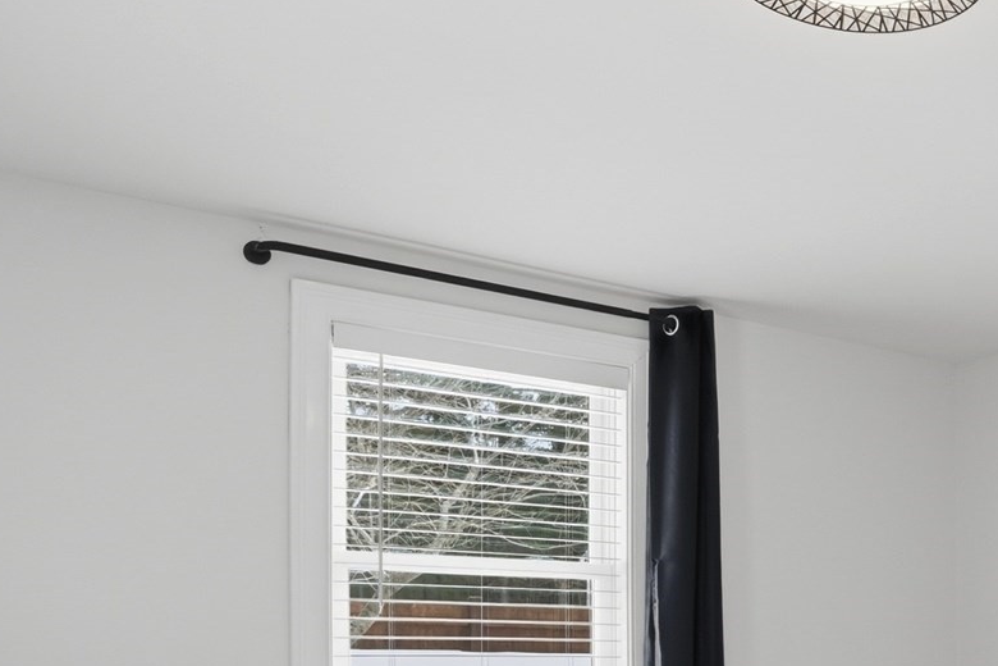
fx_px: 1164
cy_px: 695
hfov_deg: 38.2
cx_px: 1108
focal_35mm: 42
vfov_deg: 29.4
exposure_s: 1/500
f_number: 7.1
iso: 800
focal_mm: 16
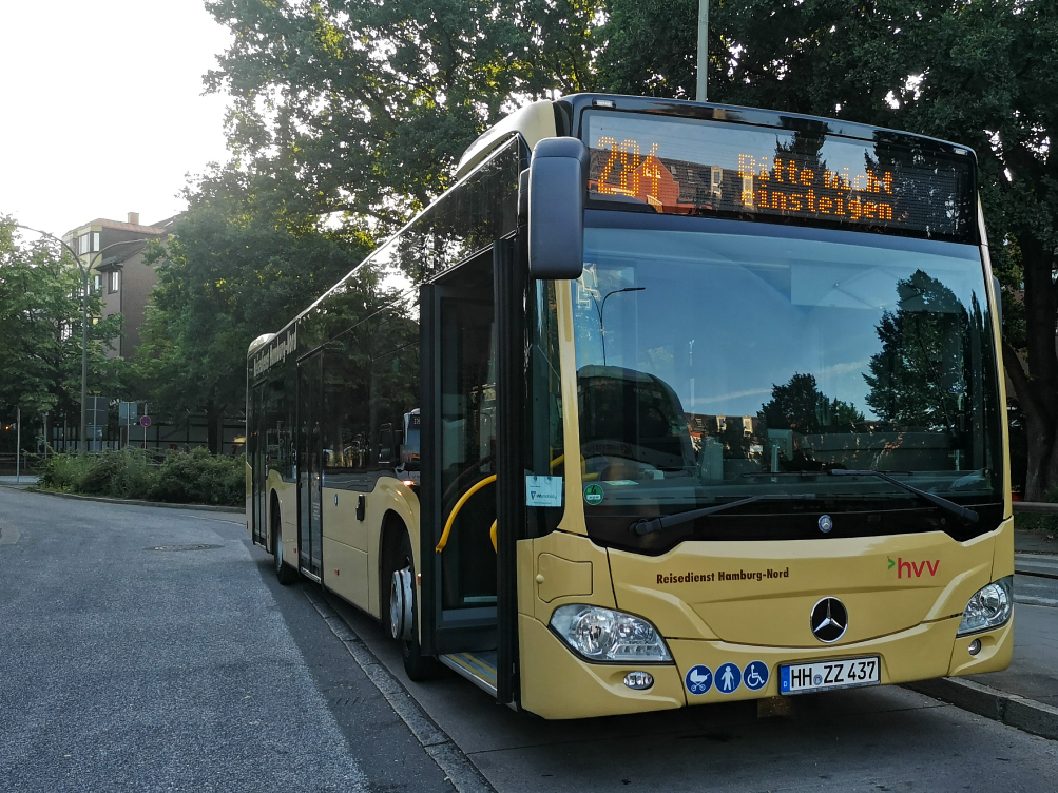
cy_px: 452
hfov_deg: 52.4
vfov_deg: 40.6
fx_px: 1070
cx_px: 621
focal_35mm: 35
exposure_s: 3
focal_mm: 3.95
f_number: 1.8
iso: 50
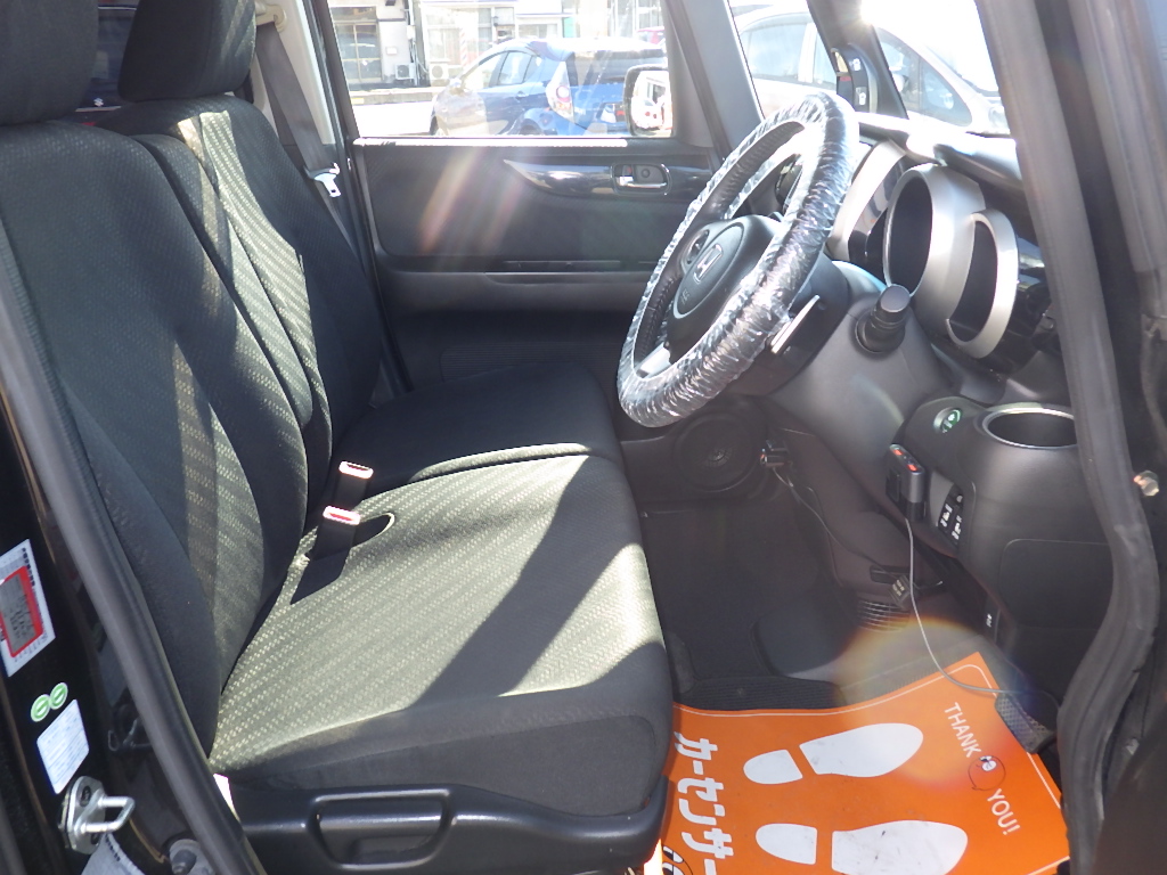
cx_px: 584
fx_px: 944
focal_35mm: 28
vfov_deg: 49.7
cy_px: 438
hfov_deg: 63.4
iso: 125
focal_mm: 5
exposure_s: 1/80
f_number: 3.5
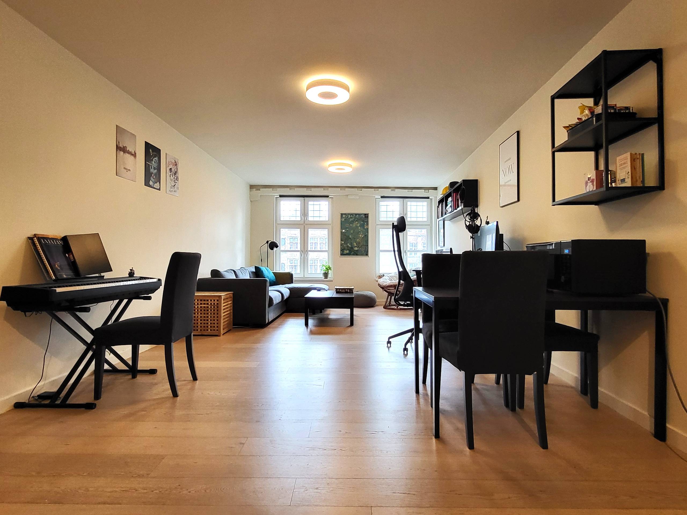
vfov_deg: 89.9
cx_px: 344
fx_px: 258
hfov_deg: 106.2
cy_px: 258
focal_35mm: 13
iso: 200
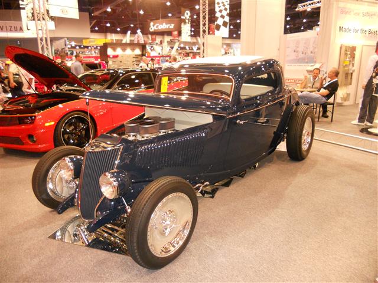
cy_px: 142
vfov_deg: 51.4
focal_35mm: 27
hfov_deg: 65.3
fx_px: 295
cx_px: 189
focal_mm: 4.9
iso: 400
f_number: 3.2
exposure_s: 1/25
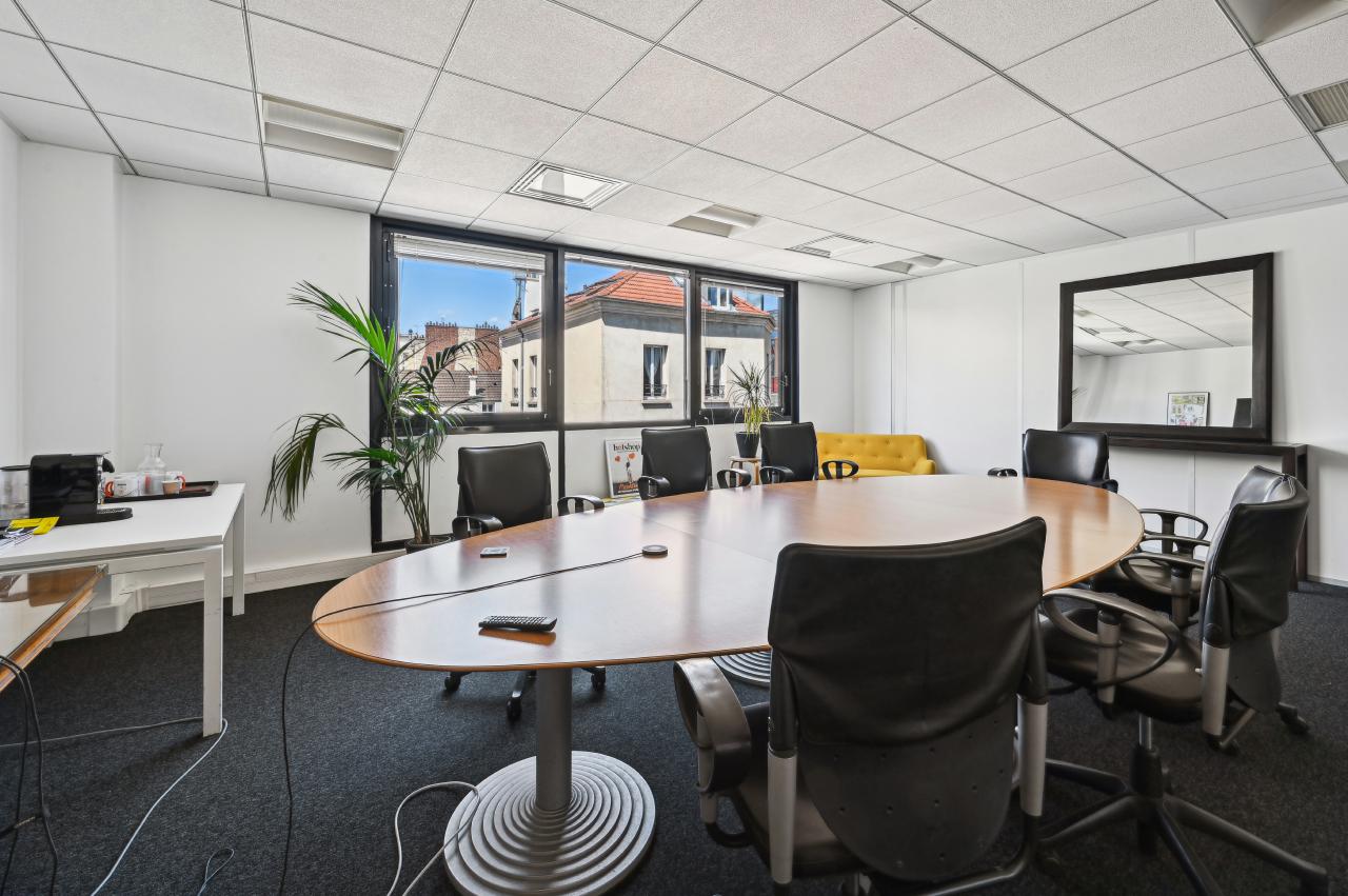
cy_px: 448
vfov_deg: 81.1
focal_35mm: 14
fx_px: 524
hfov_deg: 104.3
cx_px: 674
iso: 100
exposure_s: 1/25
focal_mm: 14
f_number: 11
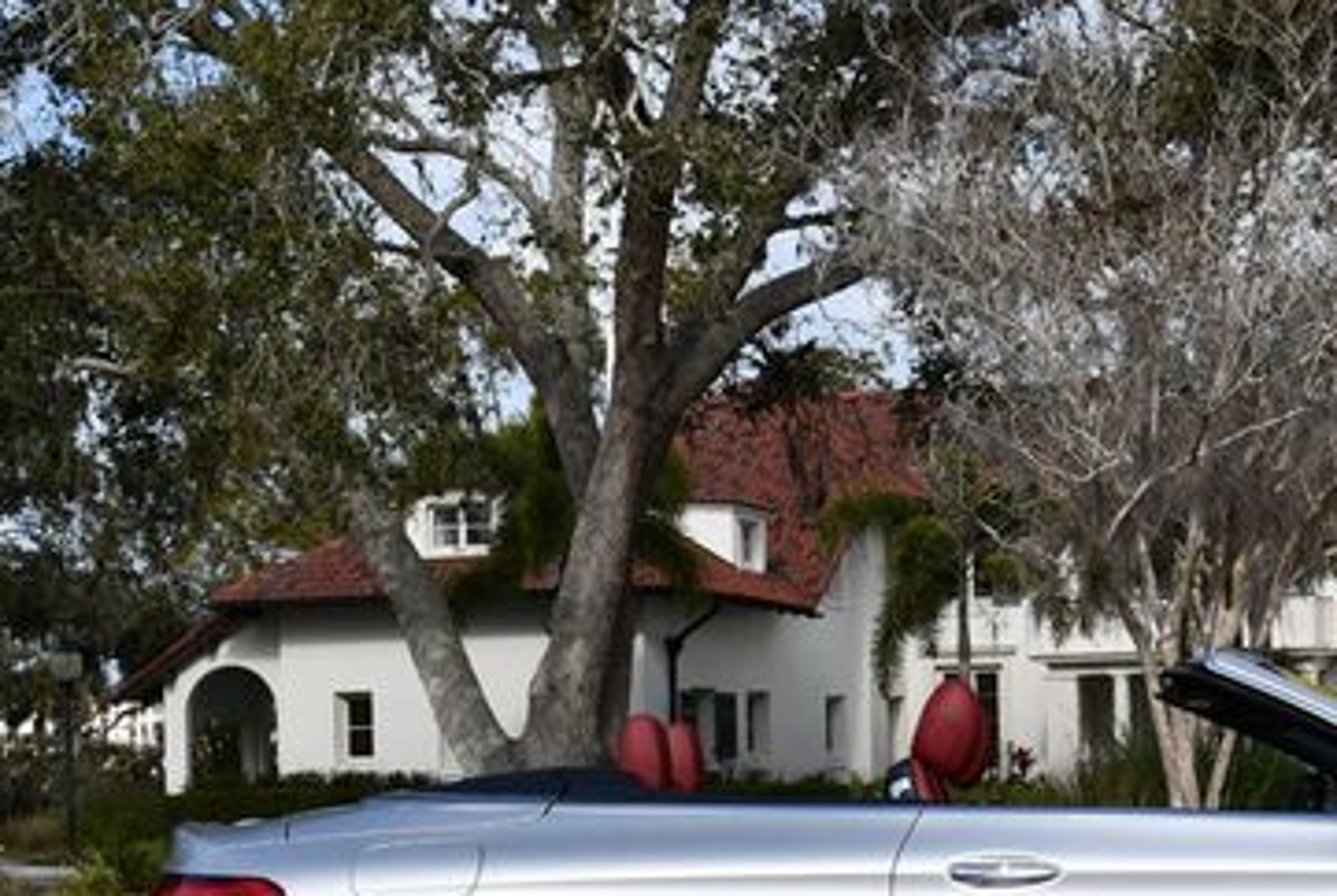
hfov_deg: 23.4
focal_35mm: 85
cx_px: 1159
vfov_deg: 16.0
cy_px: 696
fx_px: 3162
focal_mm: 24
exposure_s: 1/320
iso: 100
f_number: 9
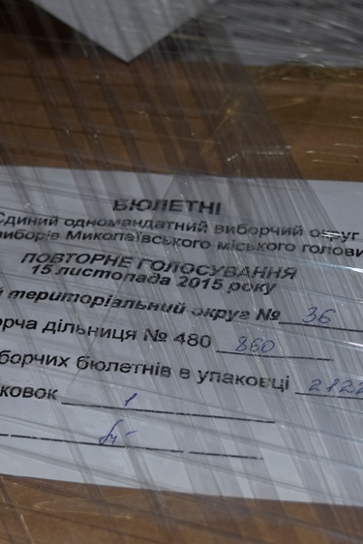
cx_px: 110
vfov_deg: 21.9
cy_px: 302
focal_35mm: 93
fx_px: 1406
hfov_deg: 14.7
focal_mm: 34
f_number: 4.8
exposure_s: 1/100
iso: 160
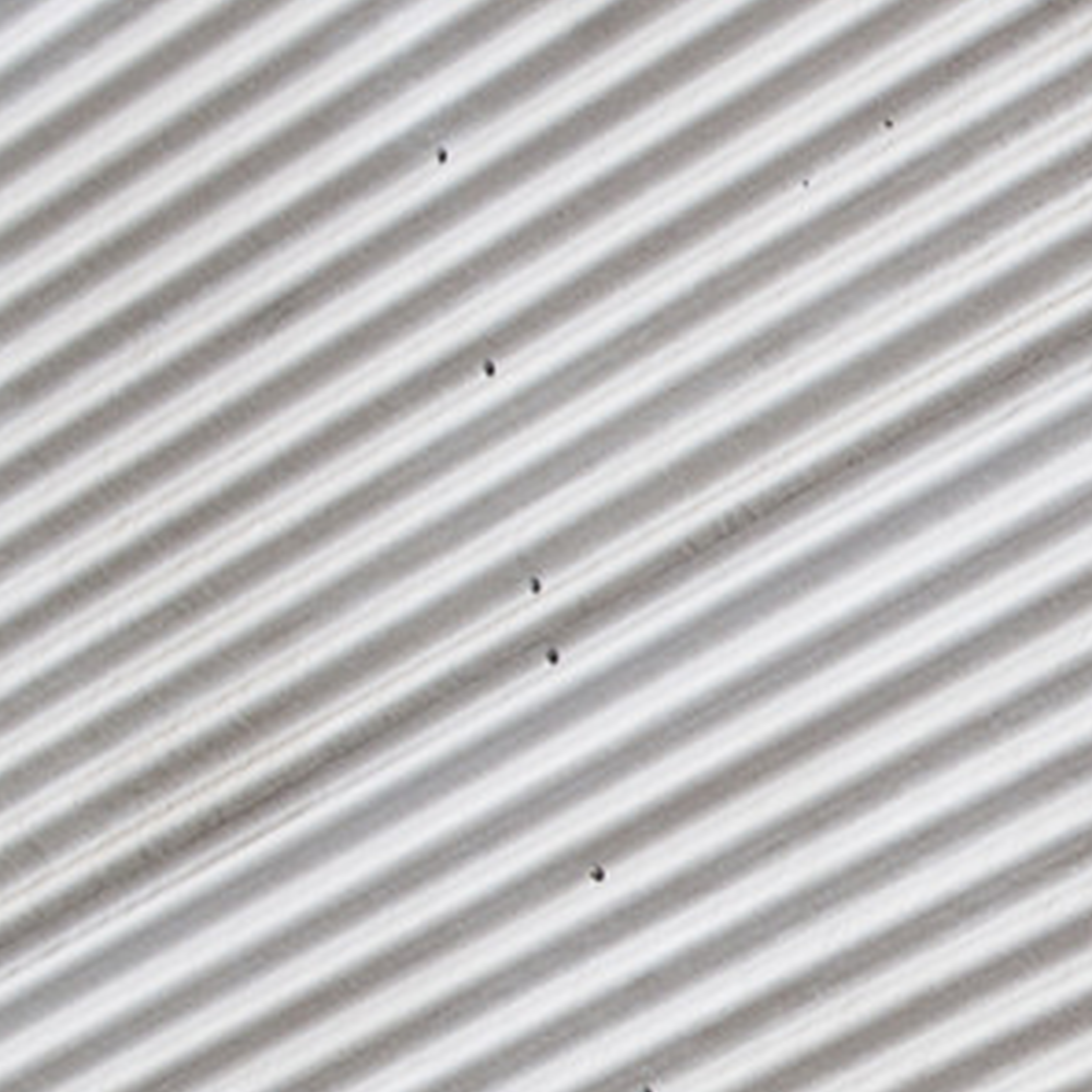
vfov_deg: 4.9
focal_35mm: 359
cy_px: 1214
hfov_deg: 4.6
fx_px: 12813
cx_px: 3475
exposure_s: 1/50
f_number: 8
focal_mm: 50
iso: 200
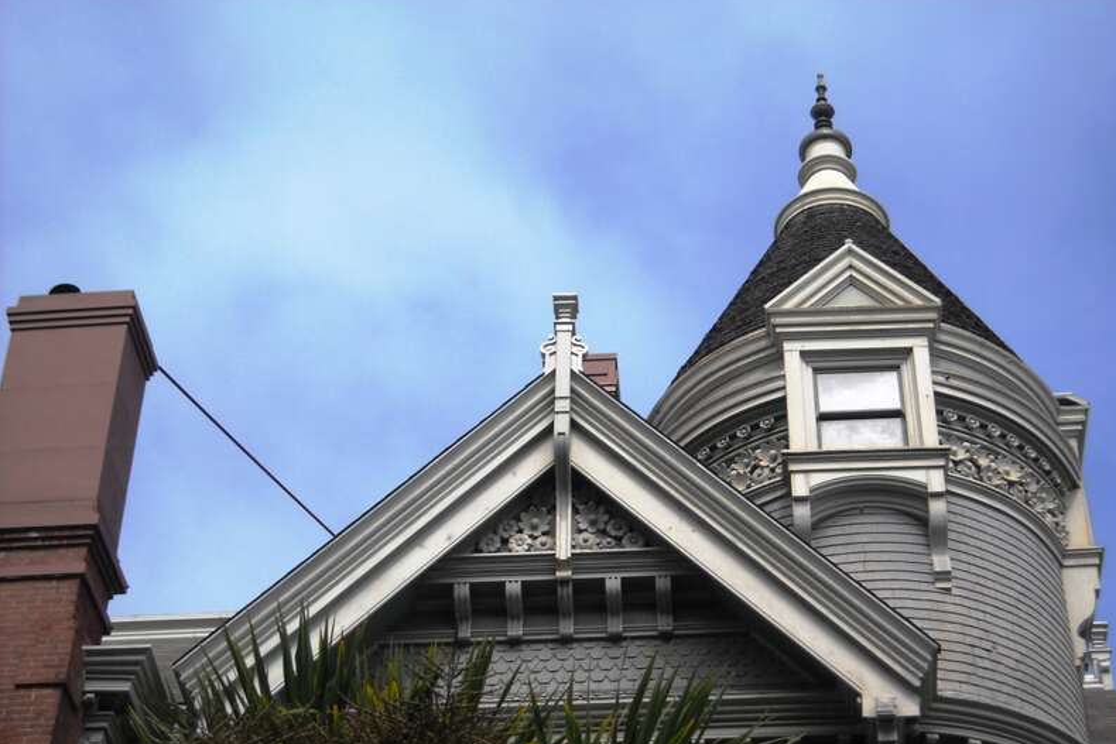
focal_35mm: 80
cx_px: 564
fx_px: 2480
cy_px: 415
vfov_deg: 17.1
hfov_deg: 25.4
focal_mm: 12.3
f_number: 7.7
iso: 64
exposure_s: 1/176
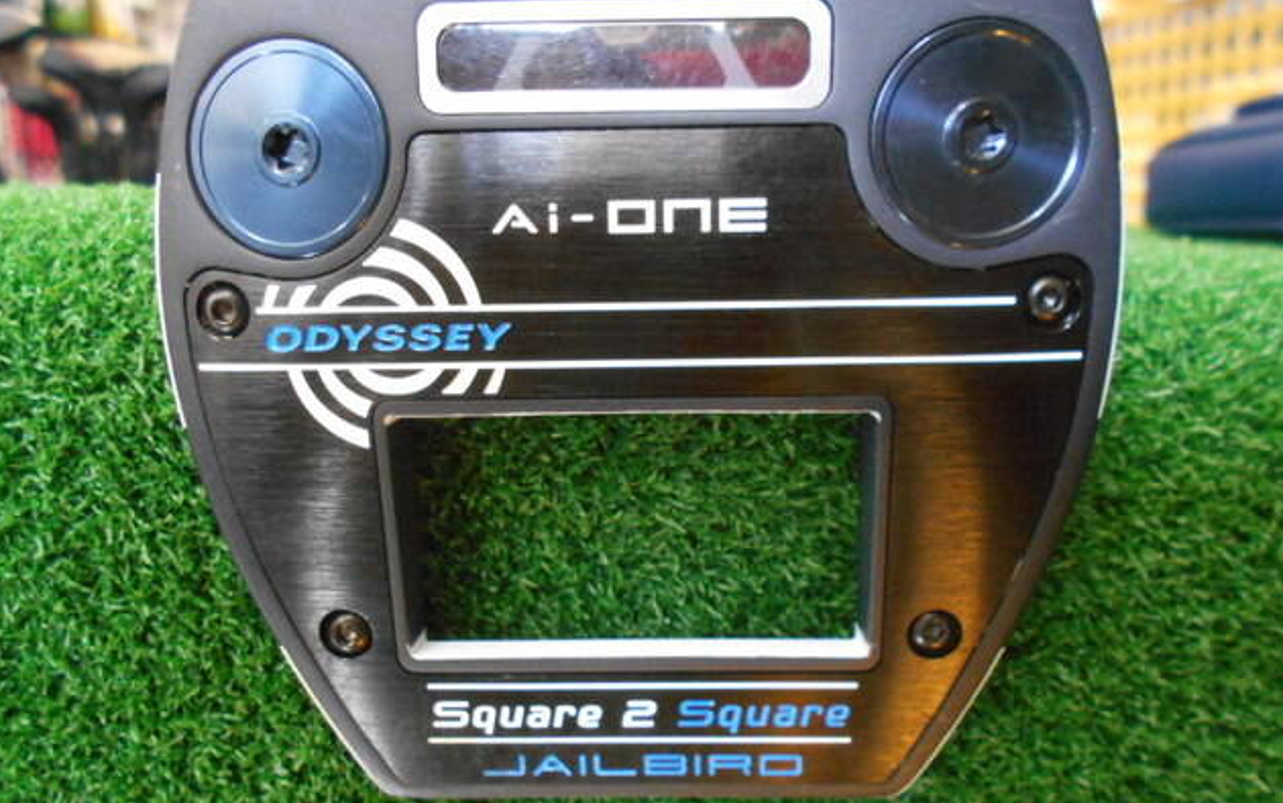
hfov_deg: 66.5
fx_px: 979
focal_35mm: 28
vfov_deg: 44.5
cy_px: 385
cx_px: 639
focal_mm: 4.6
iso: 800
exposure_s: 1/60
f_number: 3.2
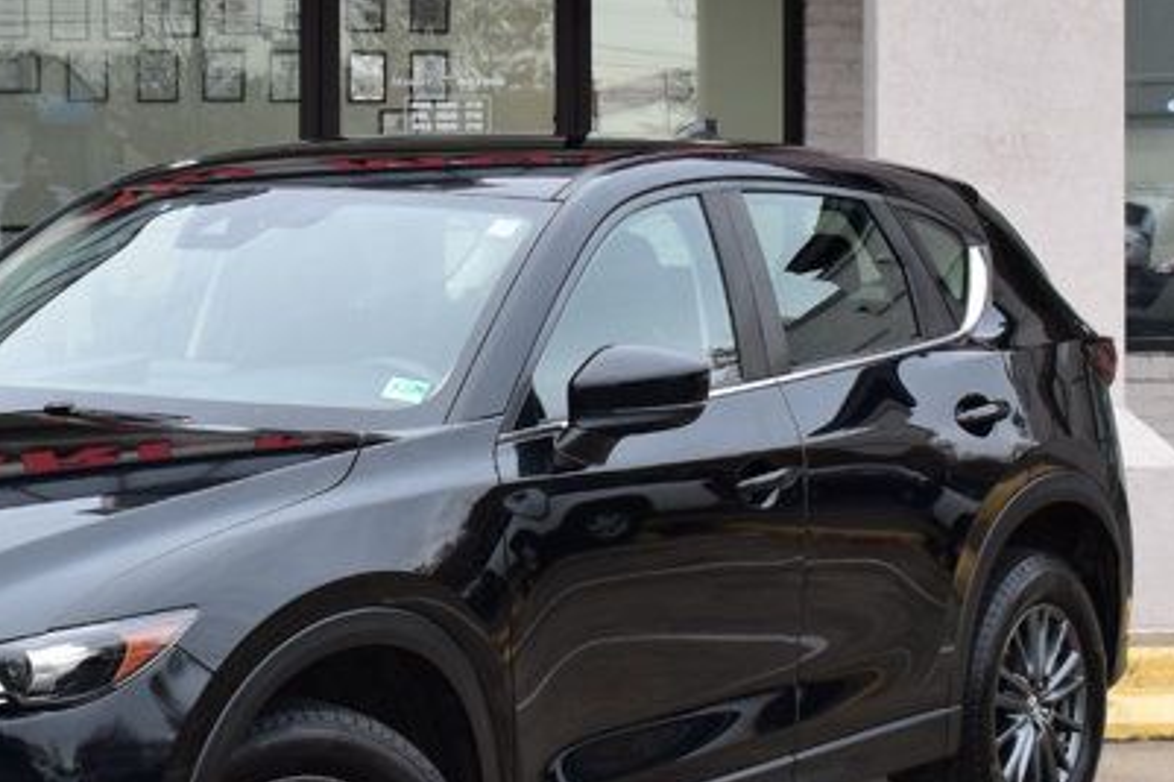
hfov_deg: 17.7
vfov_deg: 11.9
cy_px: 243
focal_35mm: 115
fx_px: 3749
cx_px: 302
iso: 400
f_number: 8
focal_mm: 30
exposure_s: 1/80
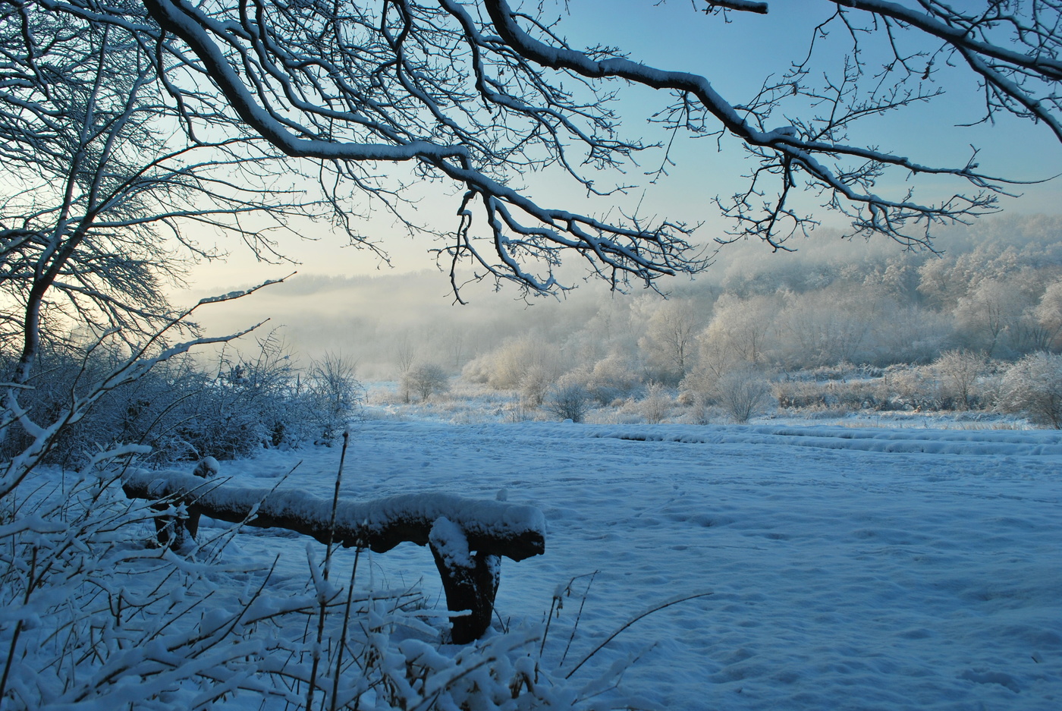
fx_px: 886
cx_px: 531
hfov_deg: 61.9
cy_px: 356
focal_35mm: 30
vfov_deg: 43.7
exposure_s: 1/50
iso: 100
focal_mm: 20
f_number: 9
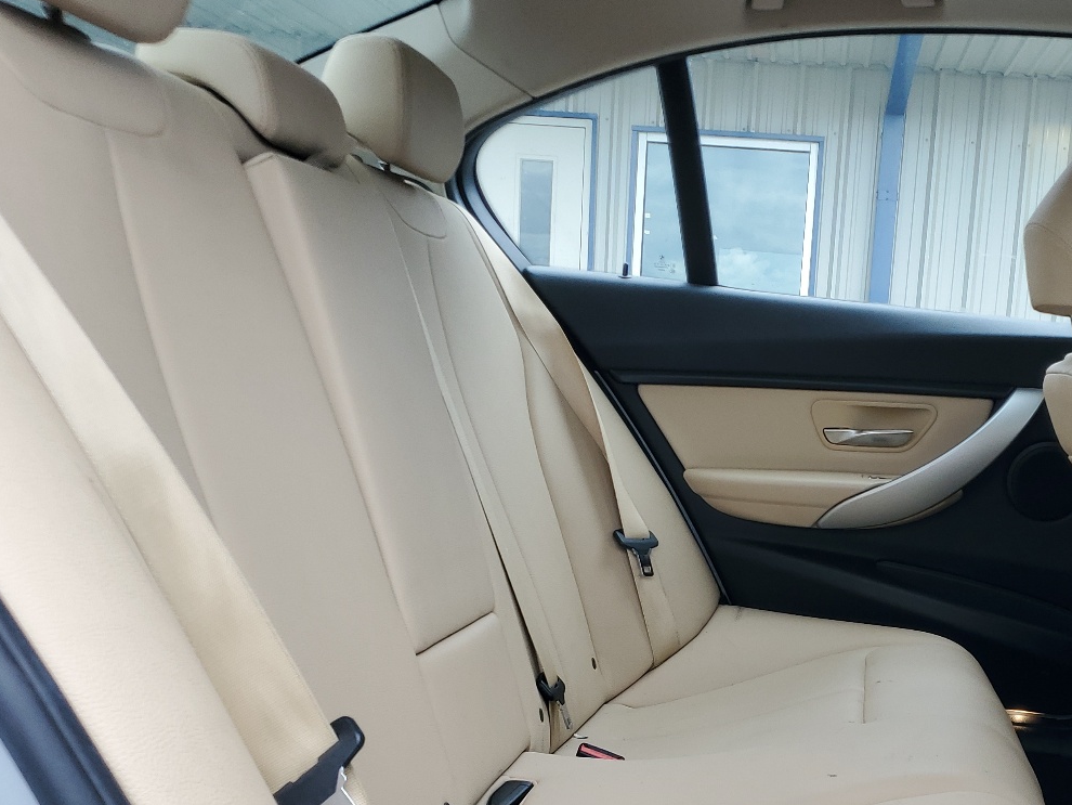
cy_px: 589
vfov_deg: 33.8
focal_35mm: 42
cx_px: 786
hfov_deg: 43.5
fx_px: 1301
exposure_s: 1/476
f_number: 1.5
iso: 50
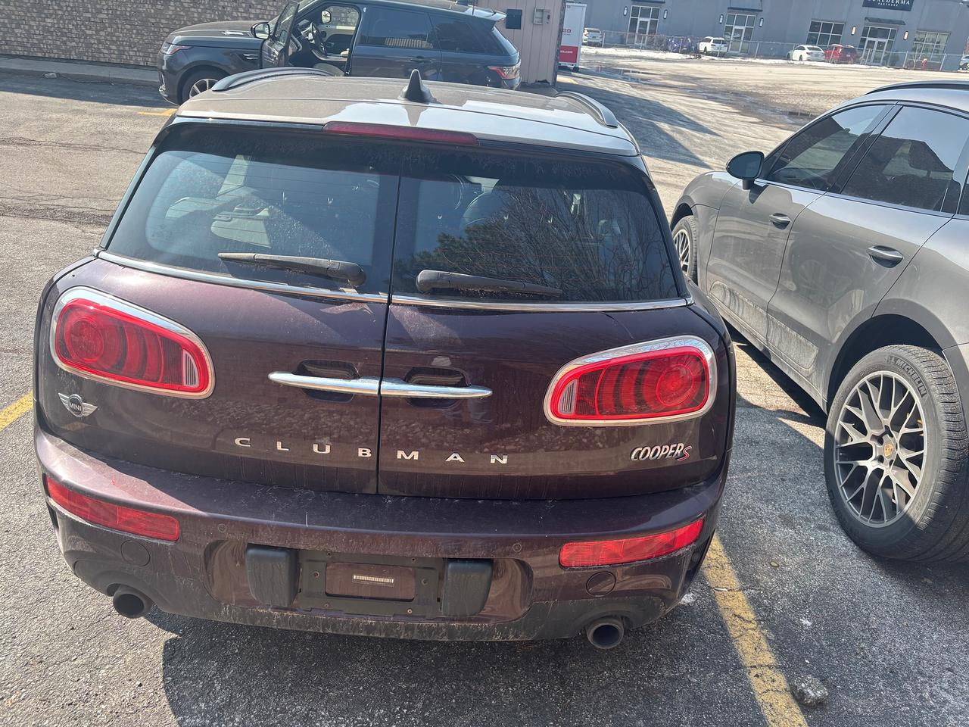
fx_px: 728
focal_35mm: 26
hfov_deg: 67.3
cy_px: 364
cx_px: 484
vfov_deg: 53.1
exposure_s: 1/844
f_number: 1.6
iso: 50
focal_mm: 5.96
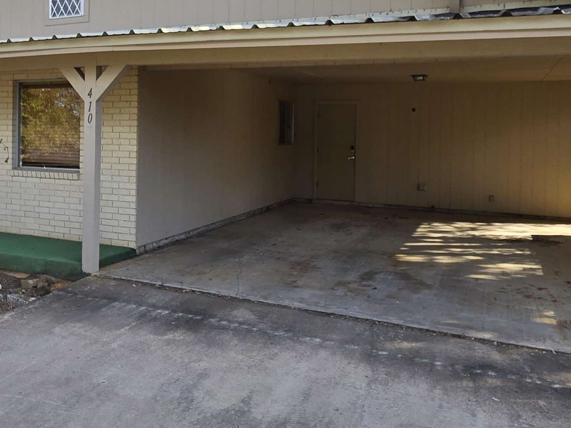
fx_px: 495
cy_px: 145
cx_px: 243
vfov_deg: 46.1
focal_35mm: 30
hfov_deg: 59.7
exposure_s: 1/694
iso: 50
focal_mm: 2.2
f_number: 2.2
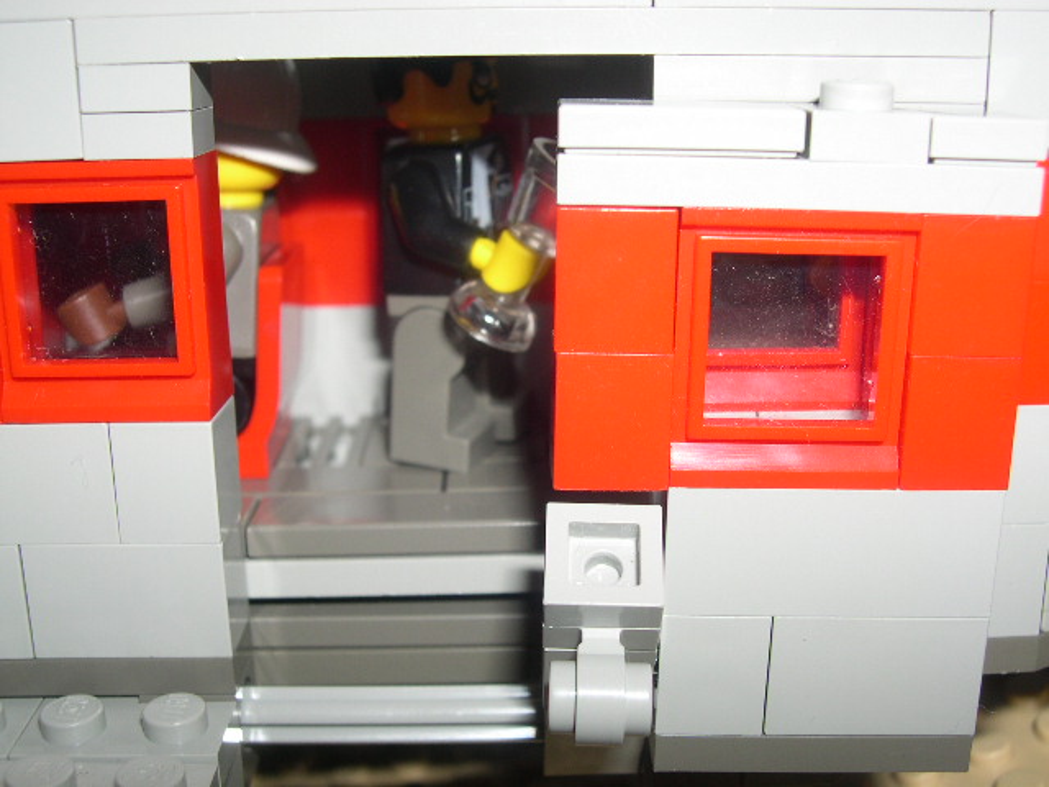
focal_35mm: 42
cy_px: 394
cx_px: 524
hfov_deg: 44.8
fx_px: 1273
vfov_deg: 34.3
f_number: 8
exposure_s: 1/60
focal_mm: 9
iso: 100
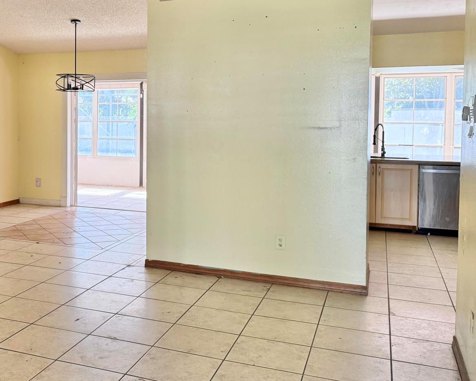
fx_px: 578
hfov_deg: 42.8
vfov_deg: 36.2
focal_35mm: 41
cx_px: 98
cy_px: 137
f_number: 1.78
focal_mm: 6.76
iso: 200
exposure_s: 1/121
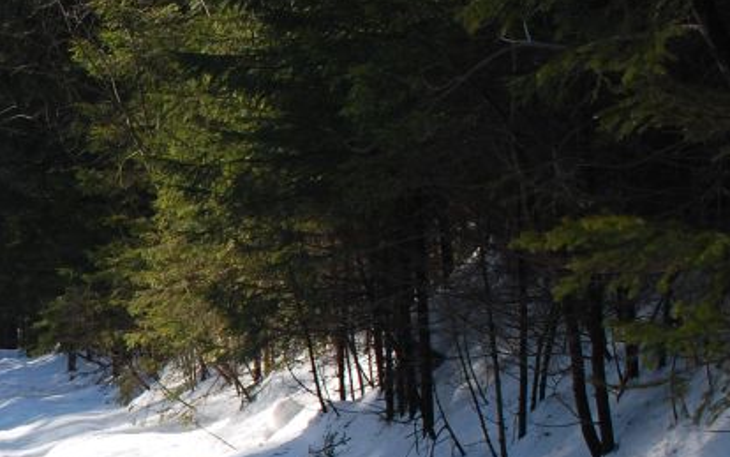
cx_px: -106
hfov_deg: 13.6
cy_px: 337
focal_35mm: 150
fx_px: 2994
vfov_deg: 8.7
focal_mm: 35
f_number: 7.1
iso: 200
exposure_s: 1/400
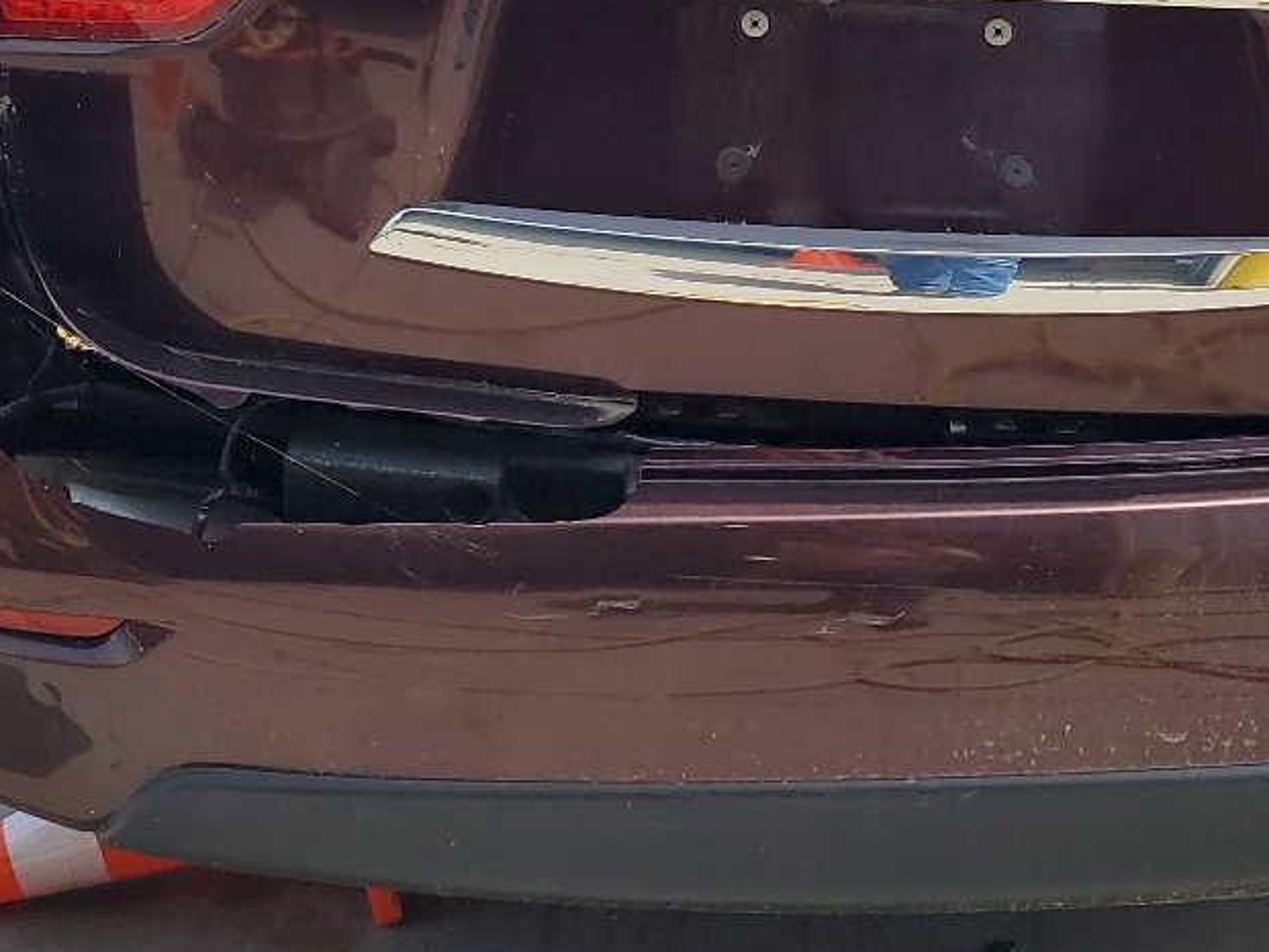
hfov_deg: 28.8
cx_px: 813
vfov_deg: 21.2
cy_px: 12
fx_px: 2457
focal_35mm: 67
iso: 50
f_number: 1.5
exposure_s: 1/1429
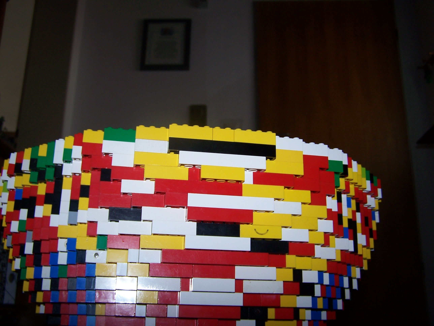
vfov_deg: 37.7
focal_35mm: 38
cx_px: 217
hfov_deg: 49.0
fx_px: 476
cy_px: 163
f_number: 2.8
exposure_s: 1/60
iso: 80
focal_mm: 6.3
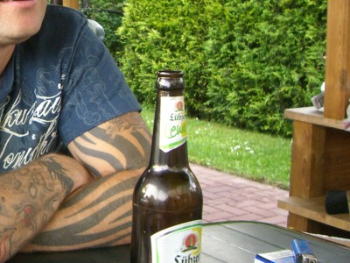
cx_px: 14
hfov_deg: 24.7
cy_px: 72
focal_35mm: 76
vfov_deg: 19.3
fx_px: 768
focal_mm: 6.2
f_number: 2.7
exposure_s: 1/80
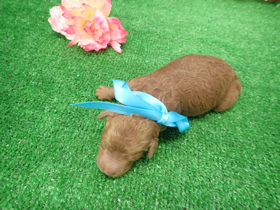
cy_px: 105
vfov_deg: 54.9
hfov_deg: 69.4
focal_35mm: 25
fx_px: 202
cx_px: 140
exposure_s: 1/40
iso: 400
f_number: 2
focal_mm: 4.5
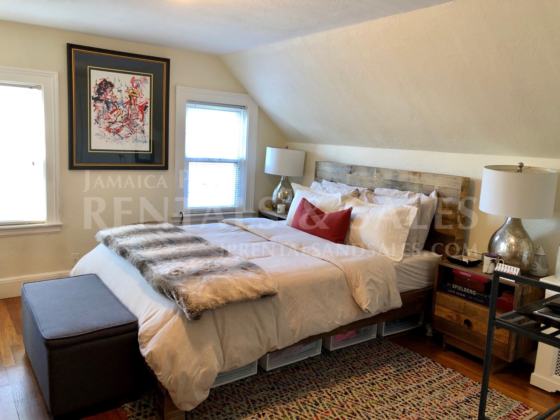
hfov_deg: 63.4
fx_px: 453
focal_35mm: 28
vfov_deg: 49.7
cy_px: 210
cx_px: 280
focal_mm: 4
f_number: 1.8
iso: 40
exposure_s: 1/20
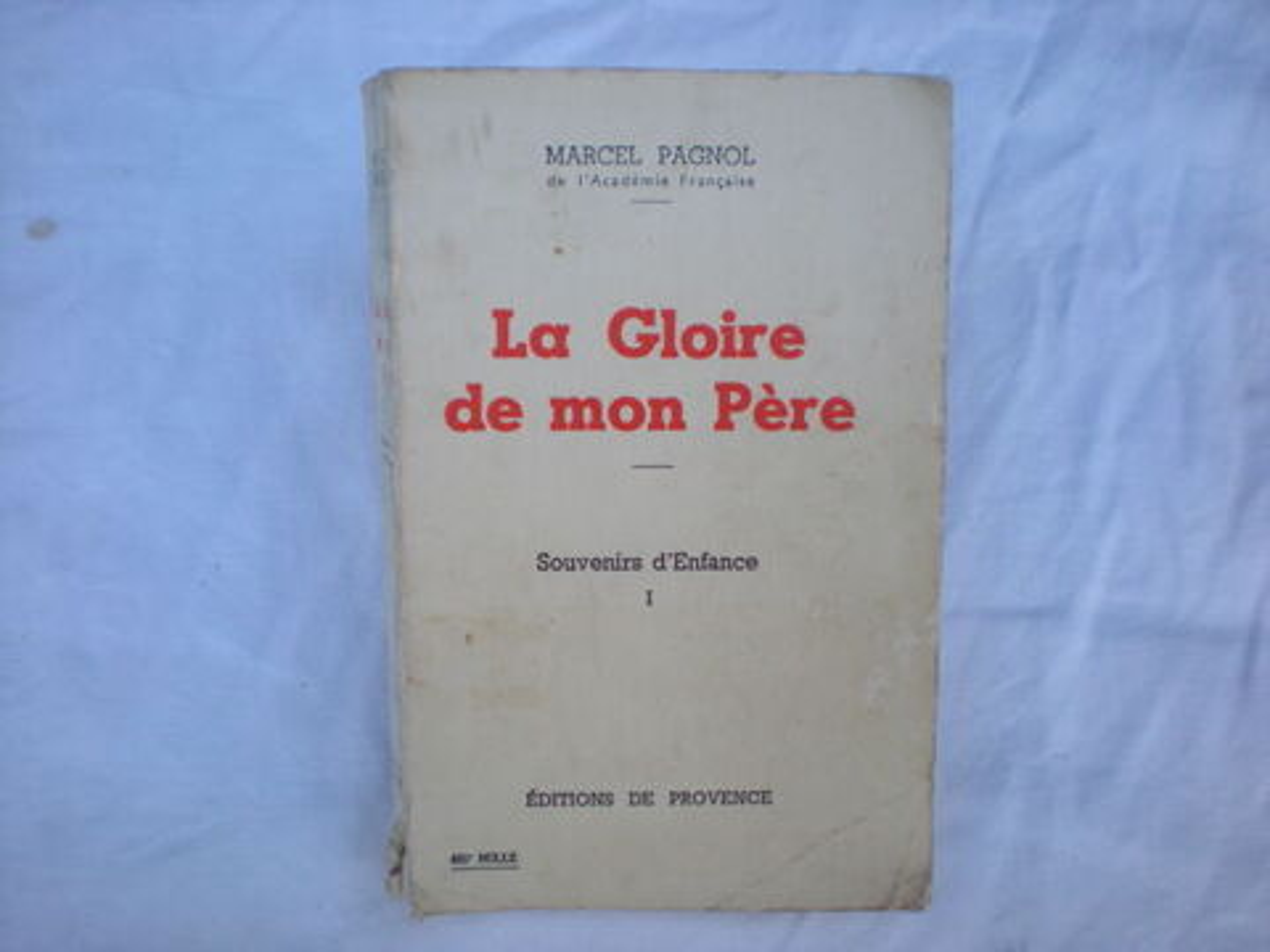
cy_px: 476
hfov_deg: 49.0
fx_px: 1394
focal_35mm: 38
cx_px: 635
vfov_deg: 37.7
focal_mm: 6.3
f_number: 3.1
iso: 137
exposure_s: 1/48
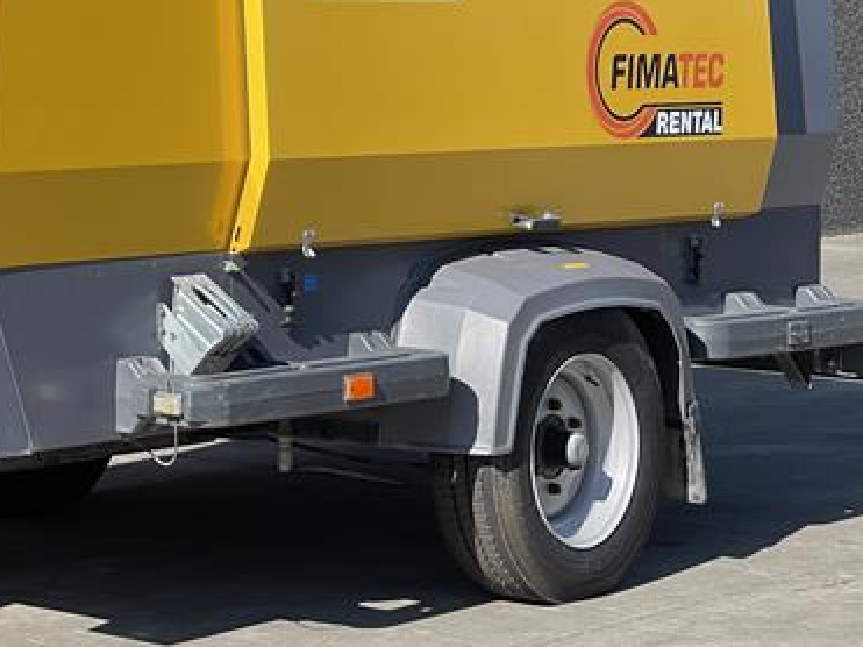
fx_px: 3439
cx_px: -12
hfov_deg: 14.1
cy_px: 44
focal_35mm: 138
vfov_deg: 10.7
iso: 20
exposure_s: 1/881
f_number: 2.2
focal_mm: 7.5
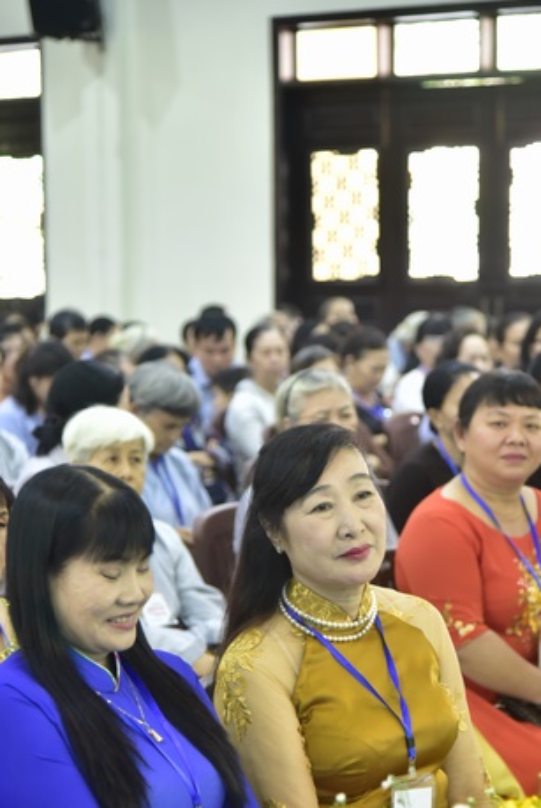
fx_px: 2609
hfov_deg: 11.8
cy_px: 546
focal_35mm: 116
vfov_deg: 17.6
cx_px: 298
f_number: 4
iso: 1600
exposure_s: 1/40
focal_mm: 82
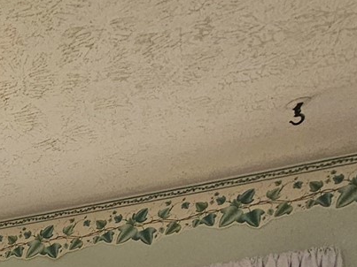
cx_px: -301
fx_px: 639
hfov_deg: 20.6
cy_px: 532
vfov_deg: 17.3
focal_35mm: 62
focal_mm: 2.2
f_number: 2.2
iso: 200
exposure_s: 1/60
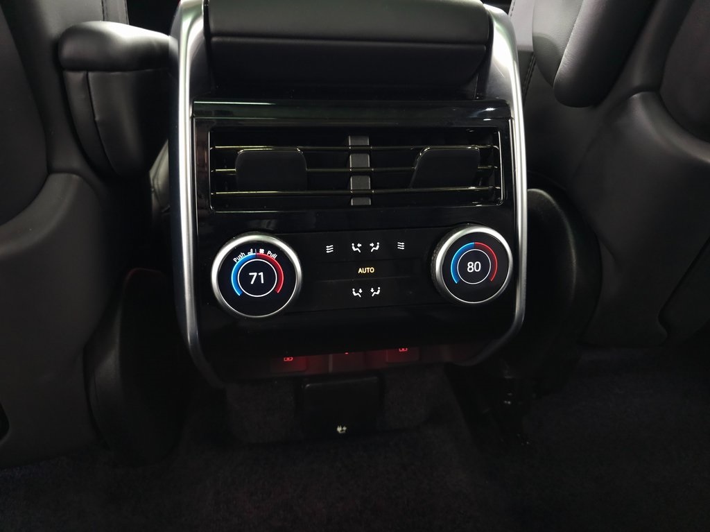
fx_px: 472
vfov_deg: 58.8
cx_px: 355
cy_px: 266
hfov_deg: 74.0
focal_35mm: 23
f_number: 1.7
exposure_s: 1/24
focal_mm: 6.3
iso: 400
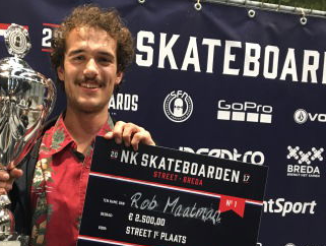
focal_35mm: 45
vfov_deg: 32.1
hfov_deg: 41.4
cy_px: 157
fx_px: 425
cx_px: 108
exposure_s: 1/20
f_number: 2.2
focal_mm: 4.15
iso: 200
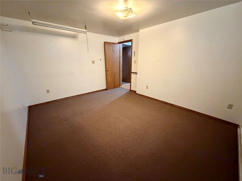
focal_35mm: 14
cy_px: 90
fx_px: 98
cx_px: 121
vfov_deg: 85.7
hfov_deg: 102.1
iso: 1000
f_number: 2.2
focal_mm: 2.22
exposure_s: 1/40
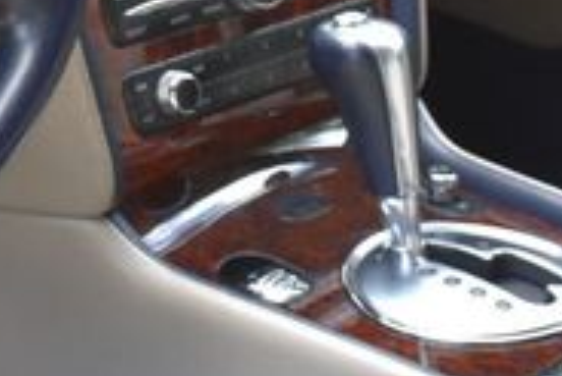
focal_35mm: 136
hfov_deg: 15.0
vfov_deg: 9.9
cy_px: -128
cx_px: 98
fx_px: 2125
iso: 800
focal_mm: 26
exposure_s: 1/160
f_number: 6.3
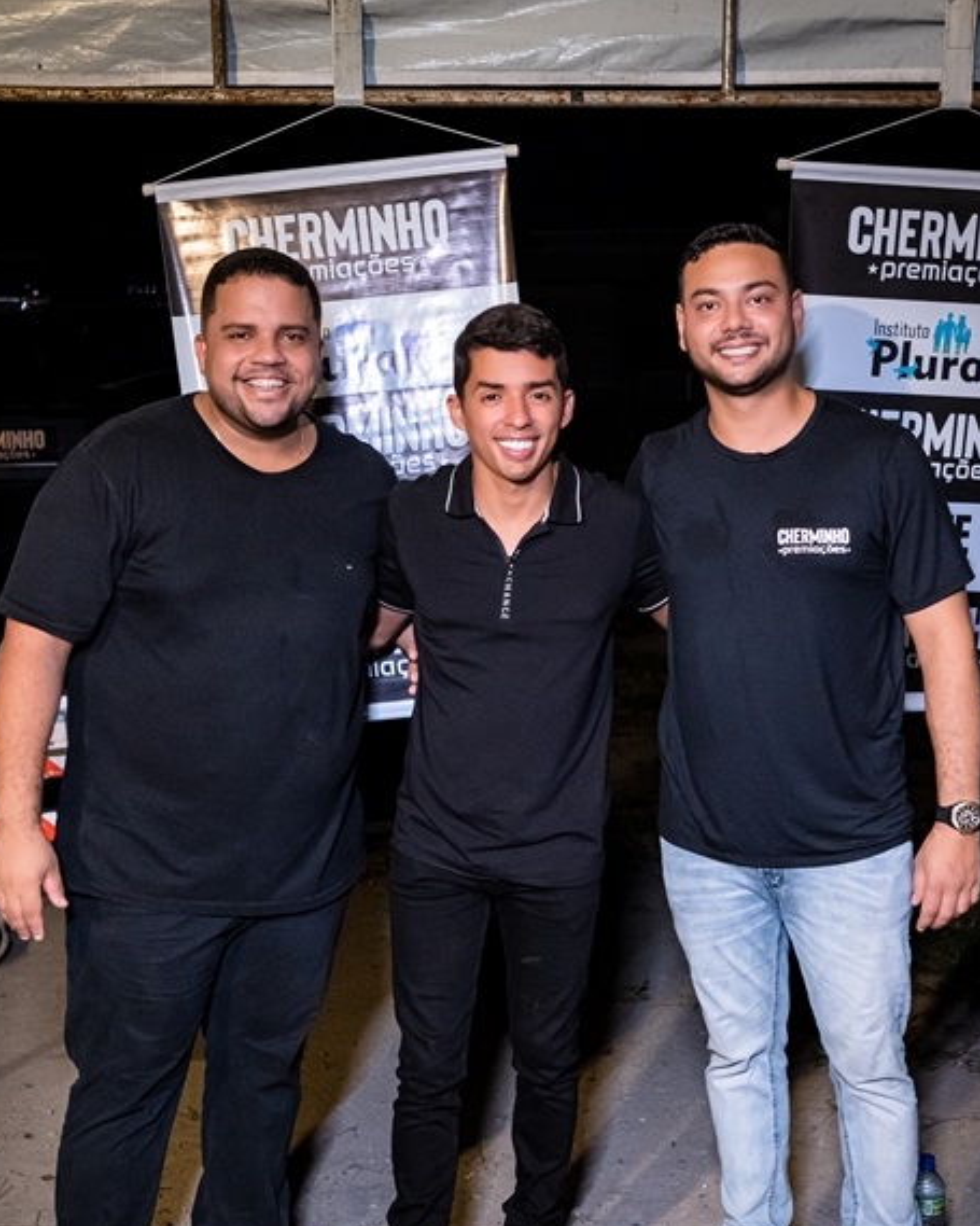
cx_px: 502
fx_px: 1596
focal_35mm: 44
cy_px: 744
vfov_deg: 41.8
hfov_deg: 34.1
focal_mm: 24
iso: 2500
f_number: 2.8
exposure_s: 1/250
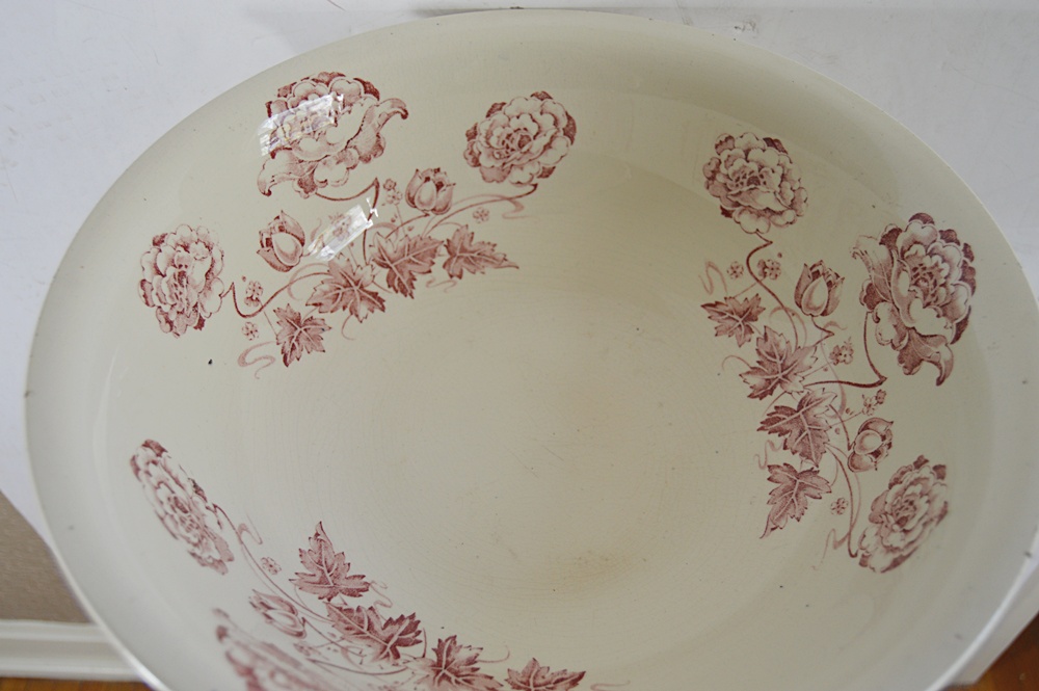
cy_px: 346
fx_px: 952
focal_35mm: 33
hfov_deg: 57.3
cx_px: 520
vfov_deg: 39.9
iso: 400
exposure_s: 1/60
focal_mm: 22
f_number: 4
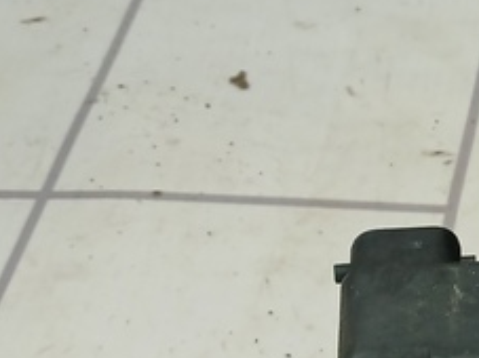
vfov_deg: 12.1
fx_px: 1687
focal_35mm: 122
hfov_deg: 15.2
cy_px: 202
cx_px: 671
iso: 125
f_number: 1.8
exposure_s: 1/50
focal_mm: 4
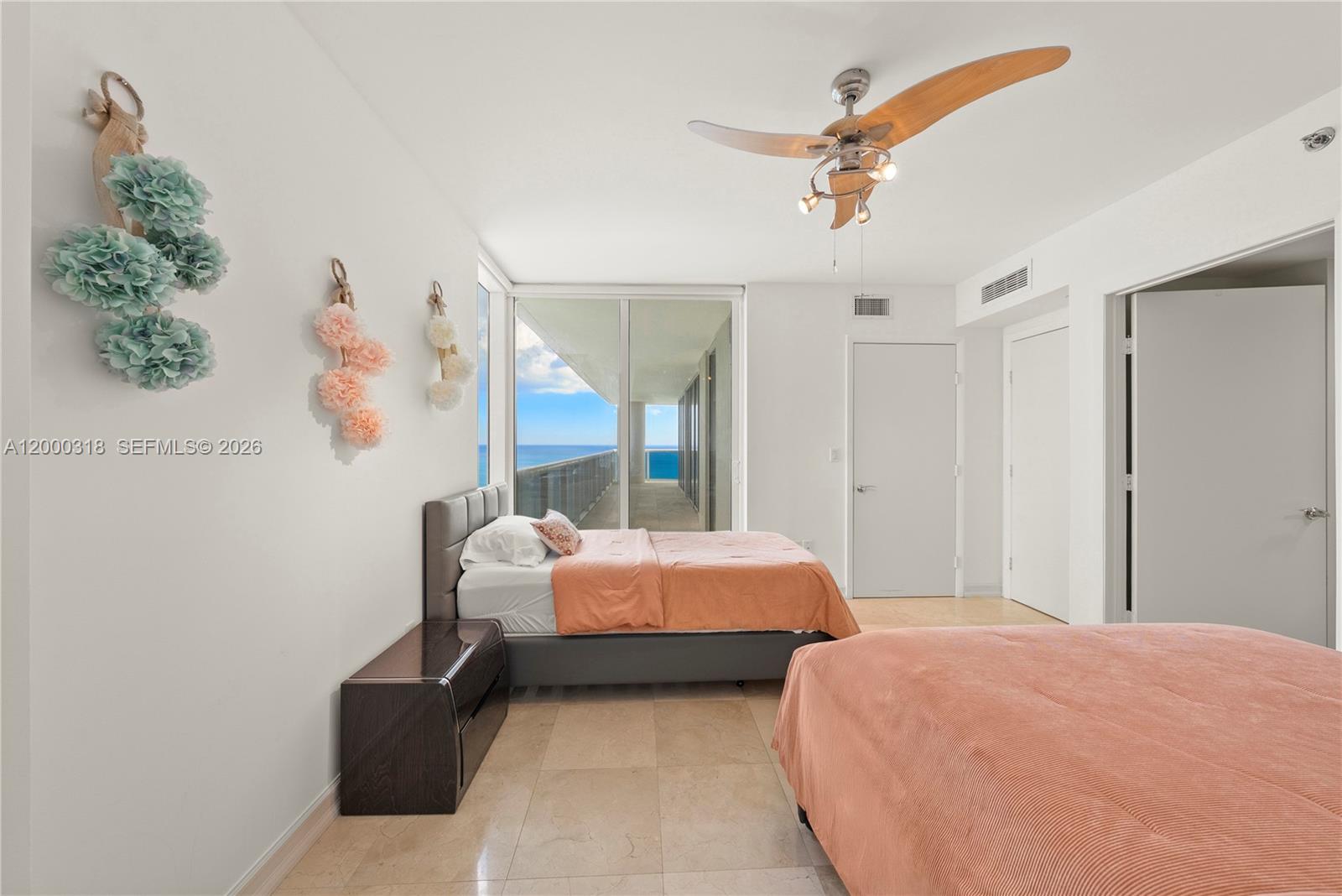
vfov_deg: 90.1
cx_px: 671
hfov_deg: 112.6
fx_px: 447
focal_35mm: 12
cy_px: 448
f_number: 8
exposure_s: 1/30
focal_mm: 12
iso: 400
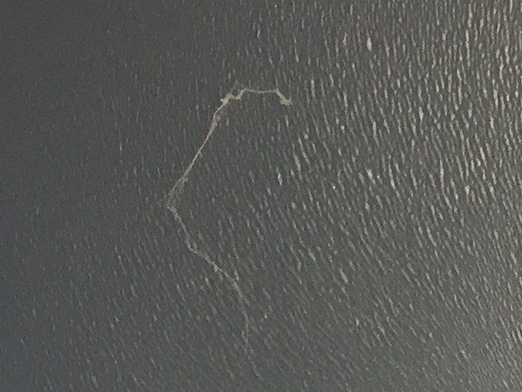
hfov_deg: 15.1
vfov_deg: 11.5
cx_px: 577
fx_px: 1915
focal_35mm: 127
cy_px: -47
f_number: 2.2
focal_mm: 4.15
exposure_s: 1/30
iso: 40
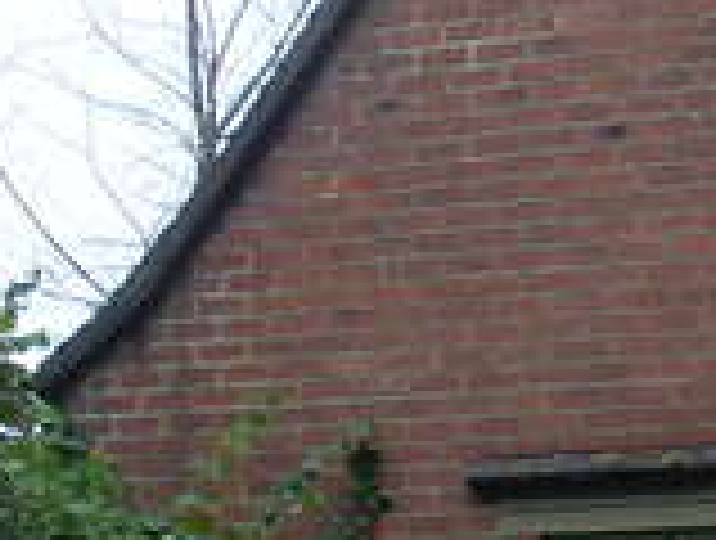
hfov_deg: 10.0
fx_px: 3794
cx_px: 1455
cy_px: 486
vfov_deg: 8.1
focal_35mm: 183
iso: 80
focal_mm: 6.3
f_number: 3
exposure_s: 1/180
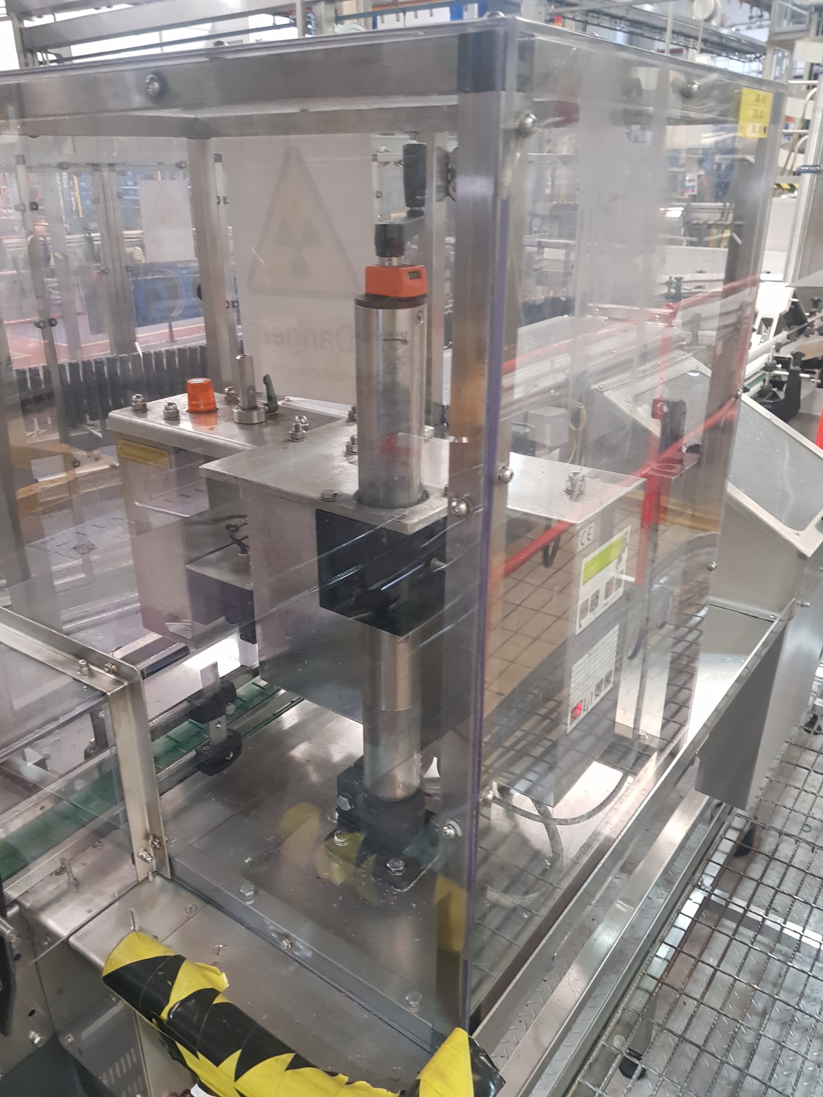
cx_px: 412
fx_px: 824
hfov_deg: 53.1
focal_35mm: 26
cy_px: 548
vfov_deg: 67.3
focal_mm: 4.3
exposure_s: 1/20
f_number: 1.7
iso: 250
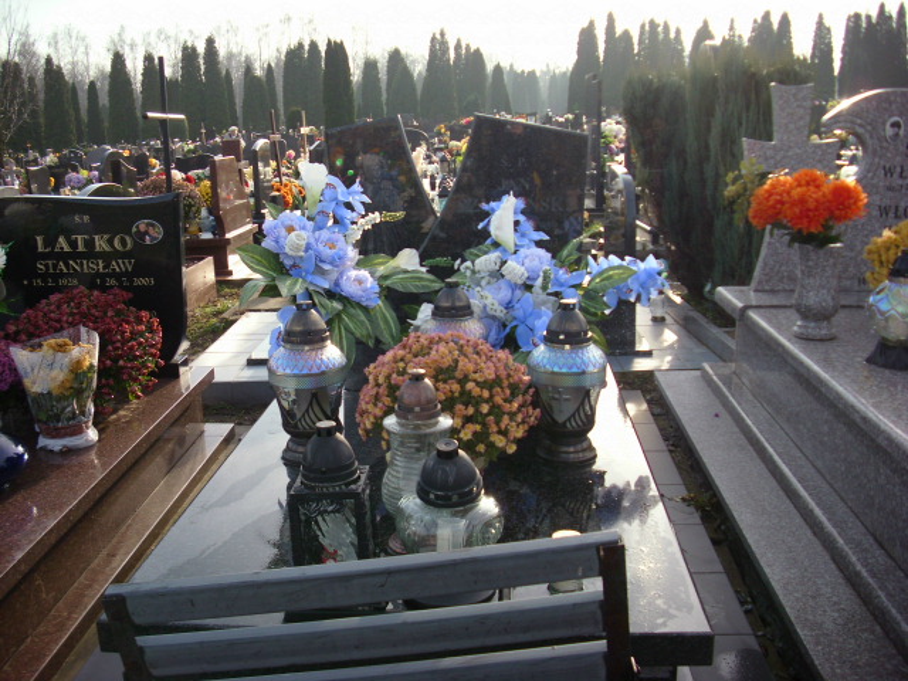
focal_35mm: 37
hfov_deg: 50.1
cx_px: 454
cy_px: 340
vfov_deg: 38.7
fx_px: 971
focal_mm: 6.2
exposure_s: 1/438
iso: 50
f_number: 2.8
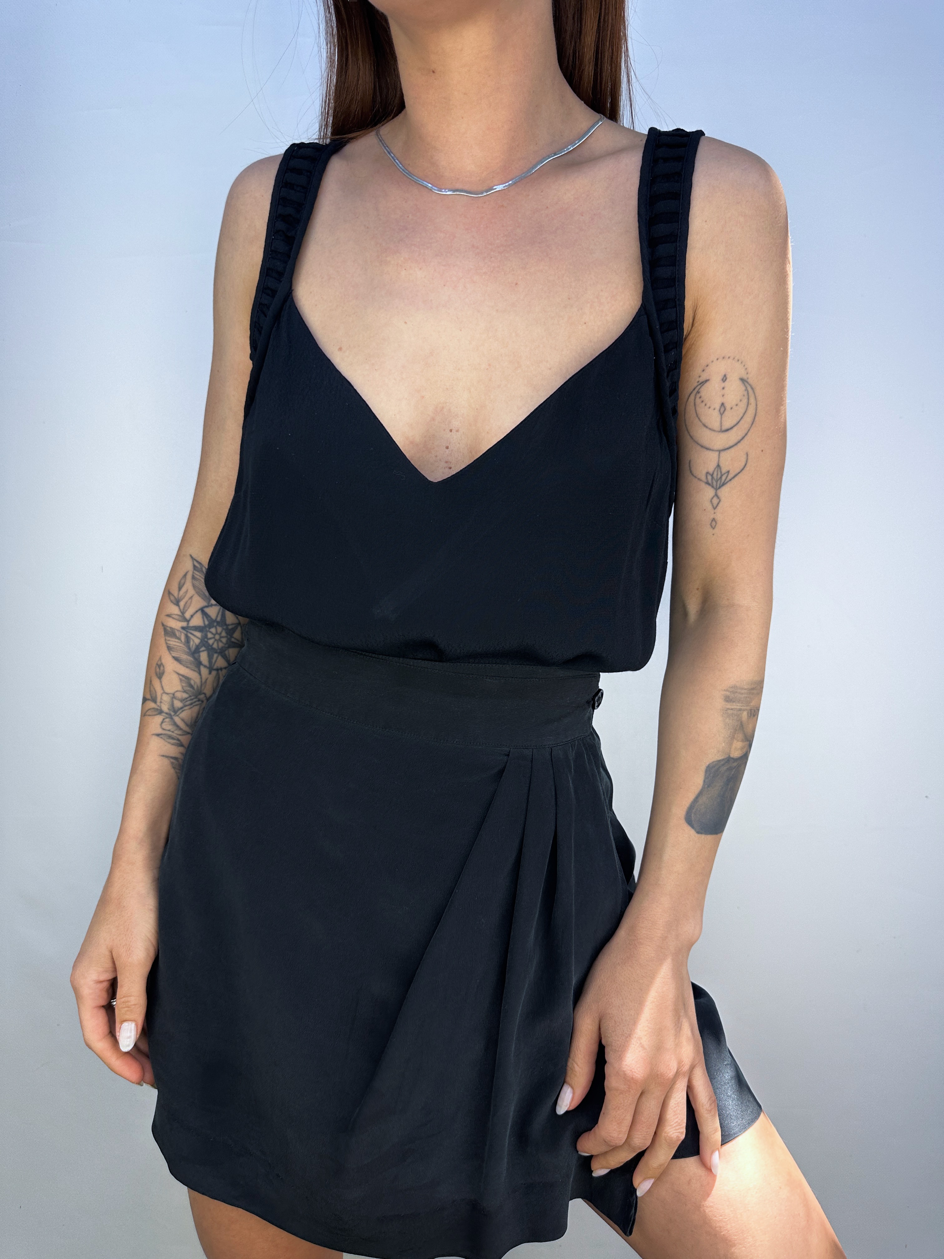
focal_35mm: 24
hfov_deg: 56.8
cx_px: 472
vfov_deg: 71.6
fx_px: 873
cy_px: 630
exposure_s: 1/364
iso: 80
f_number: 1.78
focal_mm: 6.86
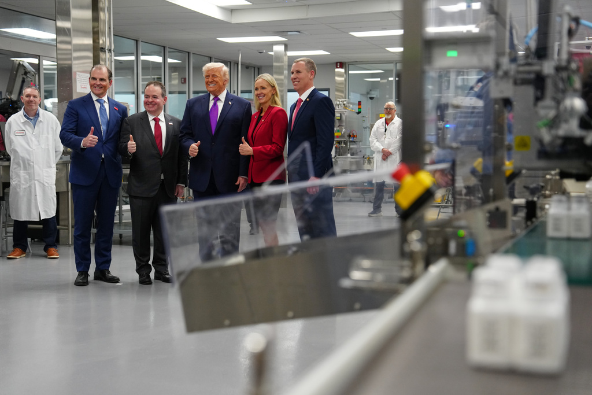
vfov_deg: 25.1
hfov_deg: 36.9
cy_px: 198
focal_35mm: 54
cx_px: 296
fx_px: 888
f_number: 2.8
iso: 2000
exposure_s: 1/500
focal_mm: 54
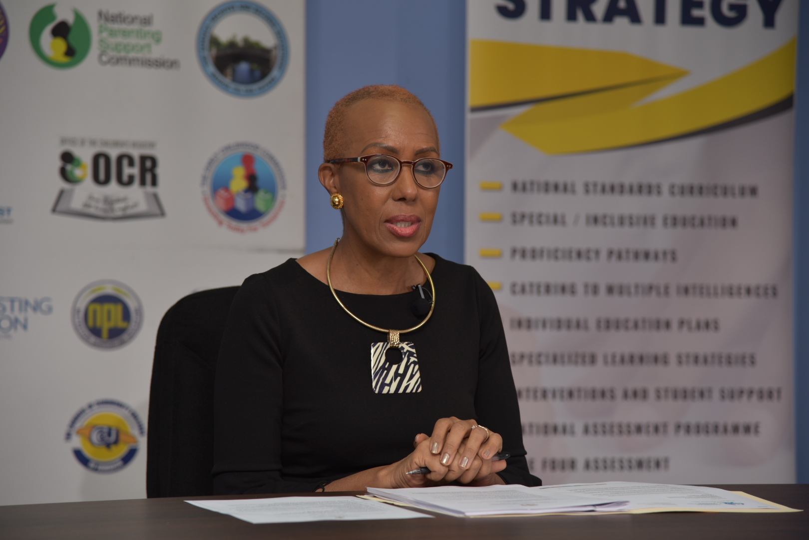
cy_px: 270
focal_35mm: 105
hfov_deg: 19.5
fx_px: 2359
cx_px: 404
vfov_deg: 13.0
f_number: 5
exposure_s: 1/60
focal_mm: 105
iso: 200
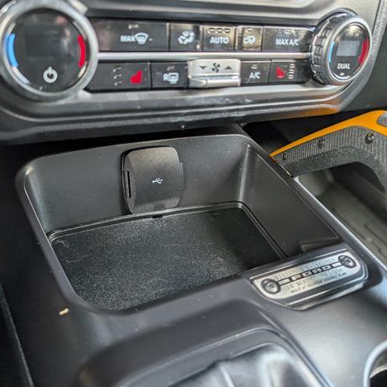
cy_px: 192
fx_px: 367
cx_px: 189
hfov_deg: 55.6
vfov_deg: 55.6
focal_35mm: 29
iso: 118
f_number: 1.68
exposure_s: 1/270
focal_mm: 6.9
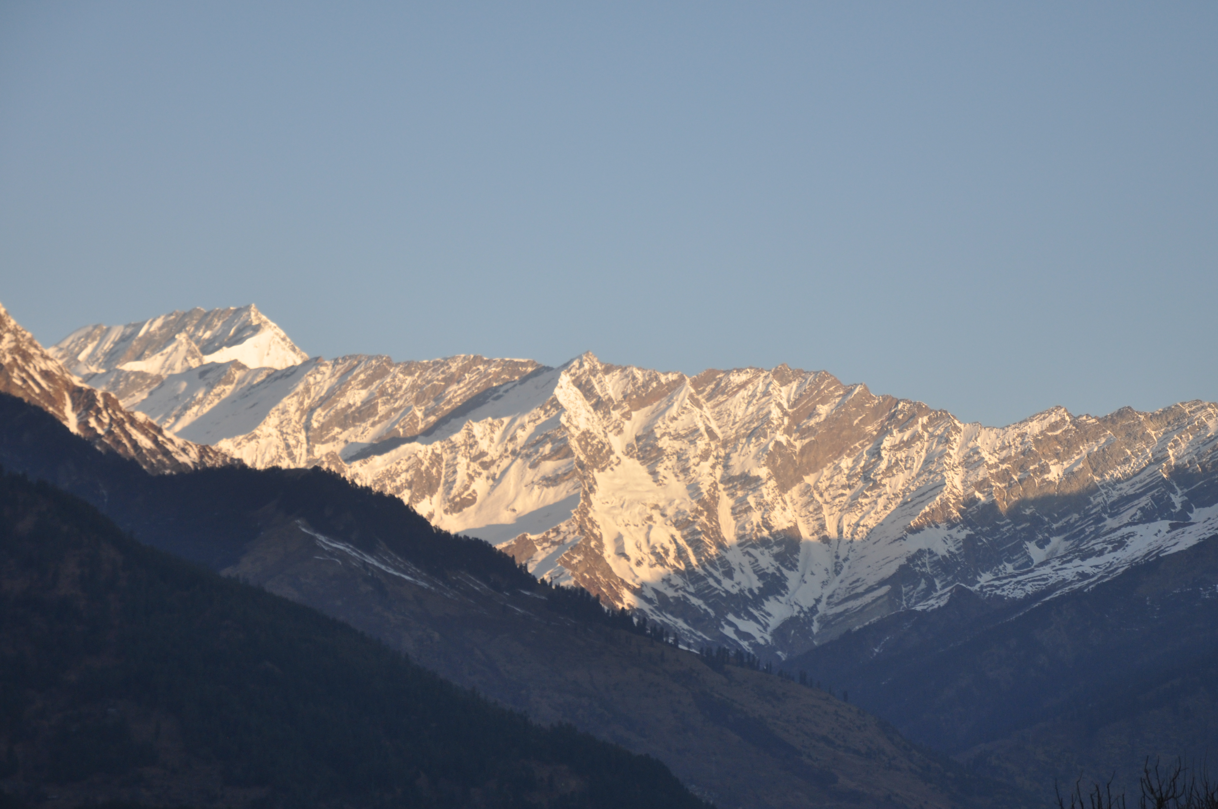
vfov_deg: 10.8
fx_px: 4292
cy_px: 473
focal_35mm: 127
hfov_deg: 16.1
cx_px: 691
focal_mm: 70
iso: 200
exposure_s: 1/400
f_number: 5.3
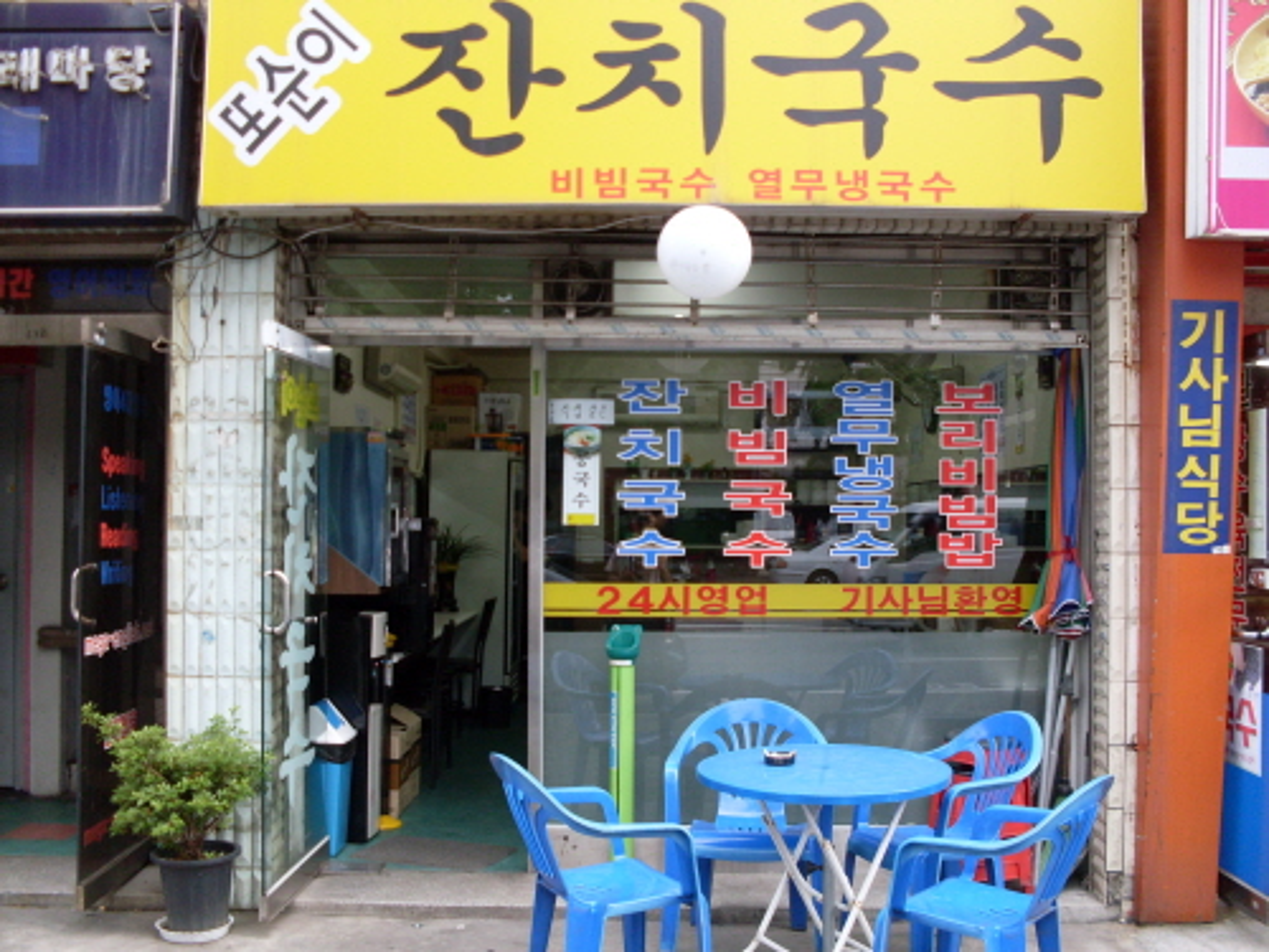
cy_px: 476
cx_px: 634
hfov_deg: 49.0
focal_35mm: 38
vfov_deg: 37.7
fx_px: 1393
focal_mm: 6.3
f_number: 2.8
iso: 80
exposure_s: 1/125
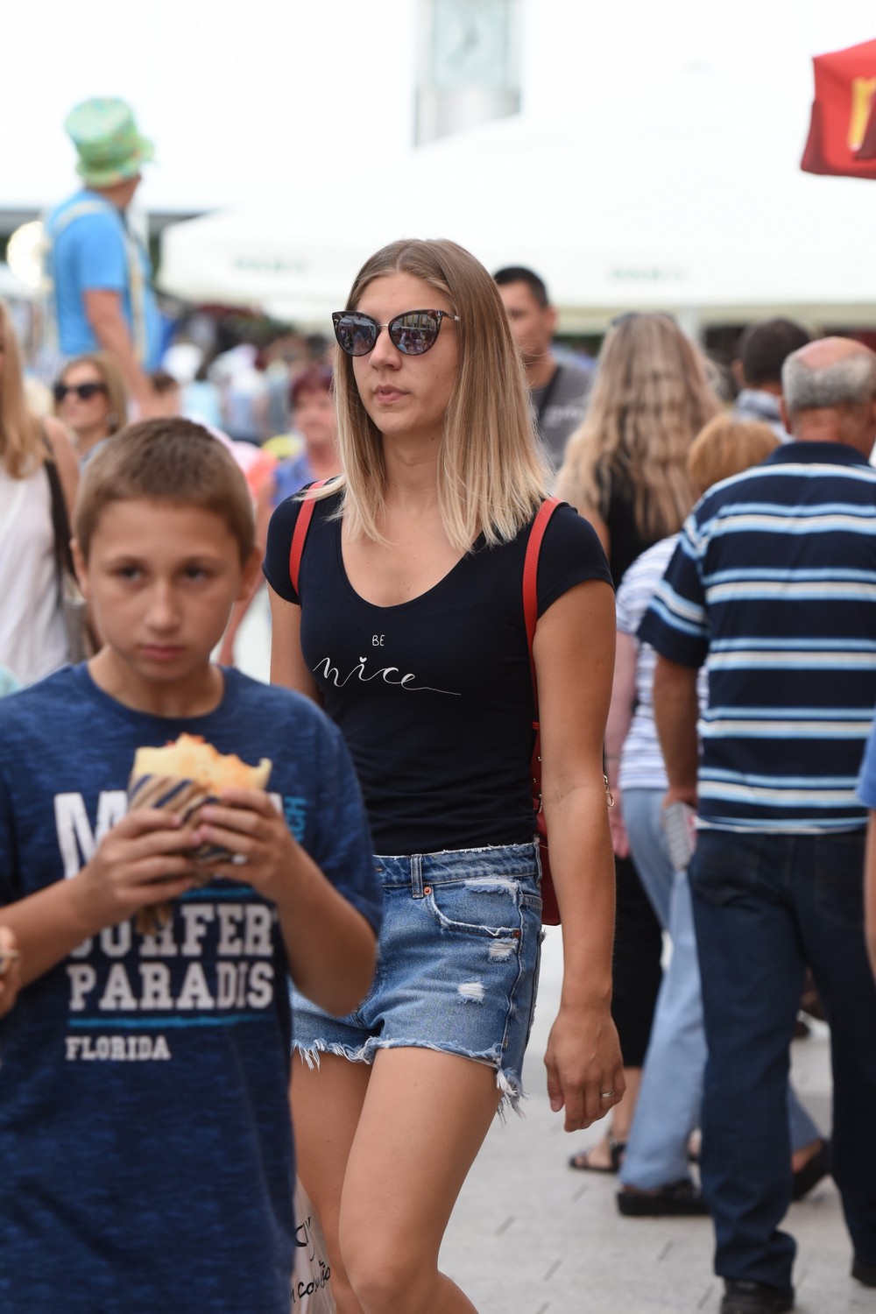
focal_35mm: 195
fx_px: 7117
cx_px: 438
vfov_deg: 10.5
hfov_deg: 7.0
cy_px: 657
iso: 500
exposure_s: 1/400
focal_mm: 130
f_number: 5
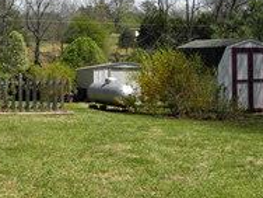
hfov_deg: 21.9
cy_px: 62
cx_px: 38
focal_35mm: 88
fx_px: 669
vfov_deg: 16.7
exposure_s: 1/200
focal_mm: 5.9
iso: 100
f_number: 7.2
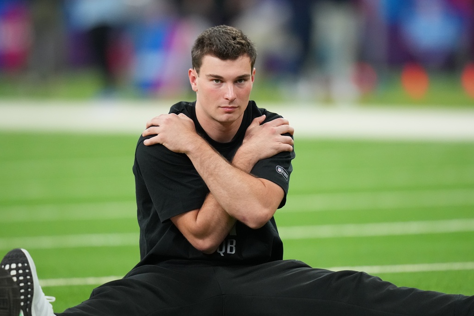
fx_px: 7927
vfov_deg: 2.3
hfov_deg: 3.4
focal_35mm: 602
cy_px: 158
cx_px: 237
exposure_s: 1/2500
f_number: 2.8
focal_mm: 400
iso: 4000
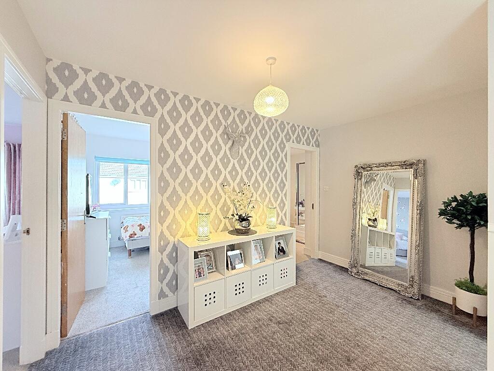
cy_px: 186
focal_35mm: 14
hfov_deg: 102.1
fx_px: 200
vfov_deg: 85.7
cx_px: 247
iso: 160
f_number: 2.2
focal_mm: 2.22
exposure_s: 1/100
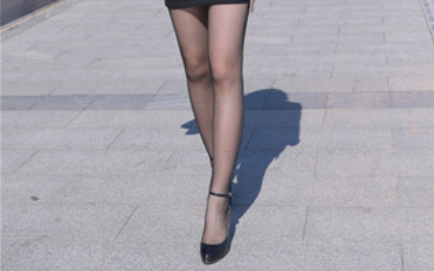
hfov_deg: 37.5
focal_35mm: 54
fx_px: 639
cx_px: 218
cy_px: -42
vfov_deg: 22.3
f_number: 4.5
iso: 160
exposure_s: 1/1600
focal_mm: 35
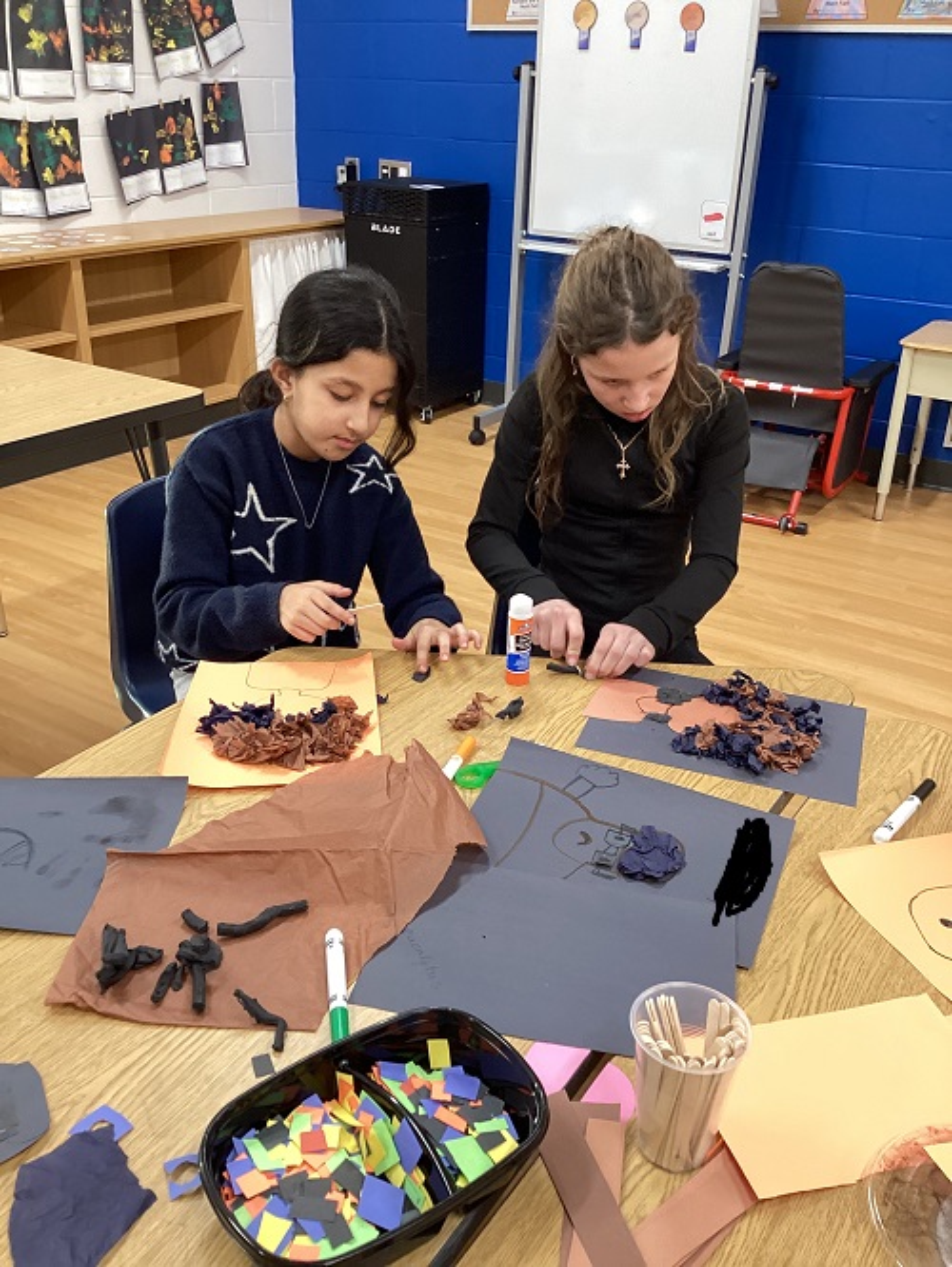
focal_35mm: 31
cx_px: 476
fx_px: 1136
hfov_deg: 45.5
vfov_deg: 58.3
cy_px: 634
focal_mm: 3.3
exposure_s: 1/50
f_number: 2.4
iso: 160
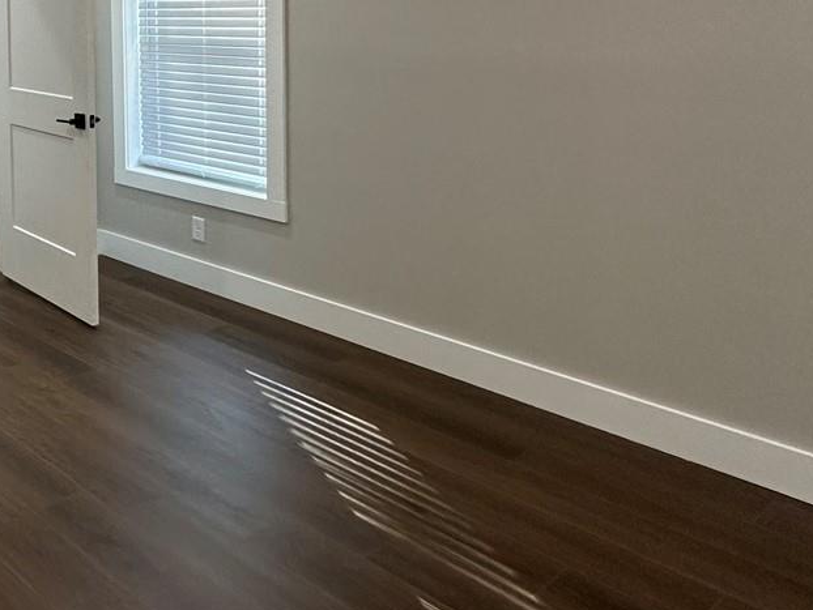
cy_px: 63
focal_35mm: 36
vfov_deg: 37.2
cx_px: -71
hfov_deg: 41.5
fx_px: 846
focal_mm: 2.22
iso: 200
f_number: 2.2
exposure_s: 1/120
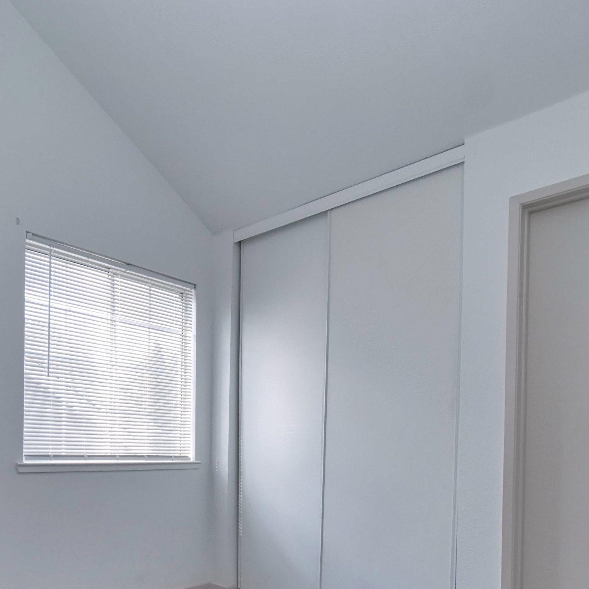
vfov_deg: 57.4
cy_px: 452
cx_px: 226
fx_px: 501
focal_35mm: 26
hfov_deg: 60.2
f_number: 7.1
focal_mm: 7
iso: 800
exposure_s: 1/160
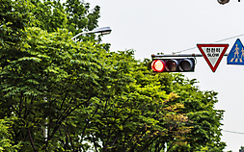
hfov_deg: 12.4
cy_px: 118
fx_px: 1124
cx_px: 177
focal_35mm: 169
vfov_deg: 7.7
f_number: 2.8
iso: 400
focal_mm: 70
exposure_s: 1/125
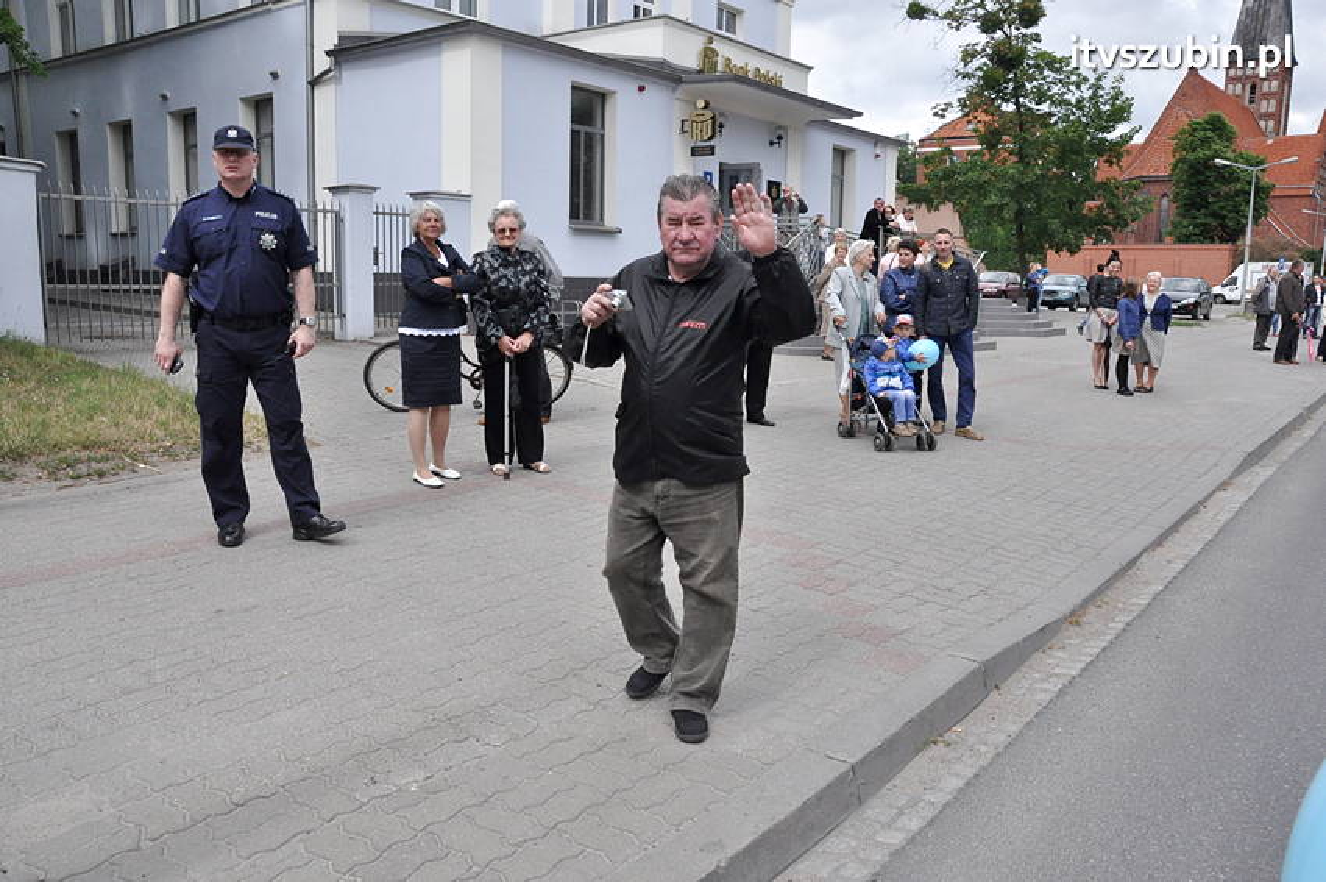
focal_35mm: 27
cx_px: 663
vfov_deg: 47.8
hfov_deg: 67.4
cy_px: 441
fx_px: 994
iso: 1250
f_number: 11
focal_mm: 18
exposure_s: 1/800
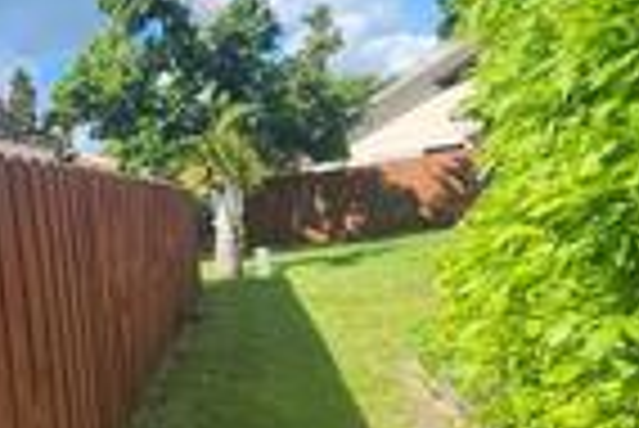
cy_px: 324
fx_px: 675
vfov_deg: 34.4
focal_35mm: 38
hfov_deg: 39.8
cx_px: -86
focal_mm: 2.2
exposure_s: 1/1488
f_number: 2.2
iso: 50
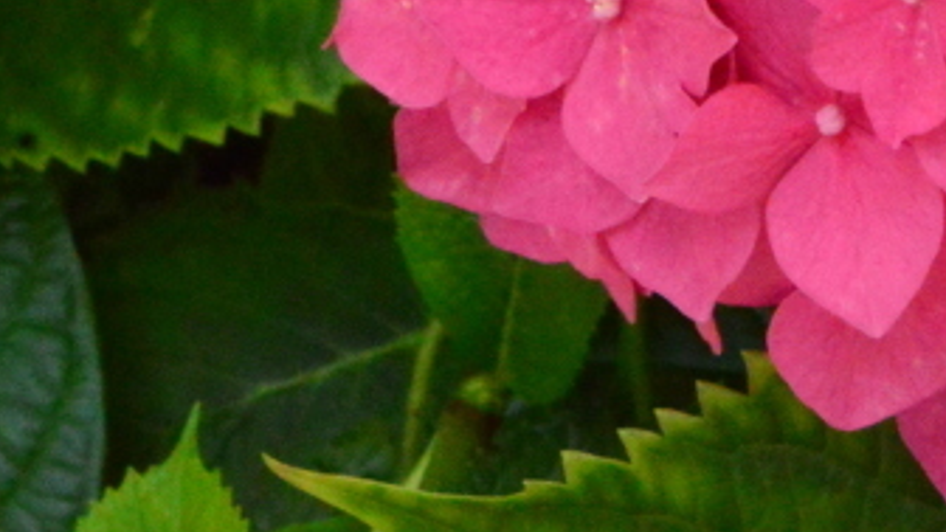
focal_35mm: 599
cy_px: -334
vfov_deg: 2.0
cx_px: 1295
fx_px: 15015
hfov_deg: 3.6
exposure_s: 1/60
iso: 6400
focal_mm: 125
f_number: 32
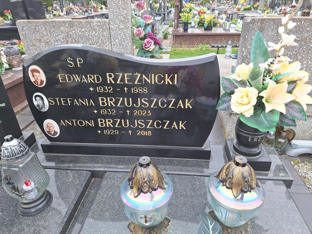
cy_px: 117
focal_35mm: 23
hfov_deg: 73.9
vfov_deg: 58.9
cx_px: 156
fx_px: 207
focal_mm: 5.54
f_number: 1.8
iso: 40
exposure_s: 1/207
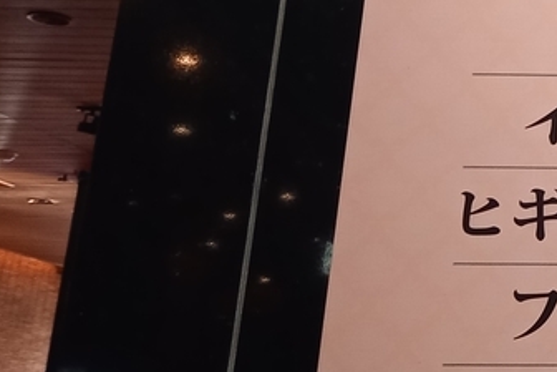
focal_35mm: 93
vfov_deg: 14.5
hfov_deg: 18.6
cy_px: 13
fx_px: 1439
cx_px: 900
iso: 320
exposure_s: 1/33.3
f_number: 1.8
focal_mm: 4.65
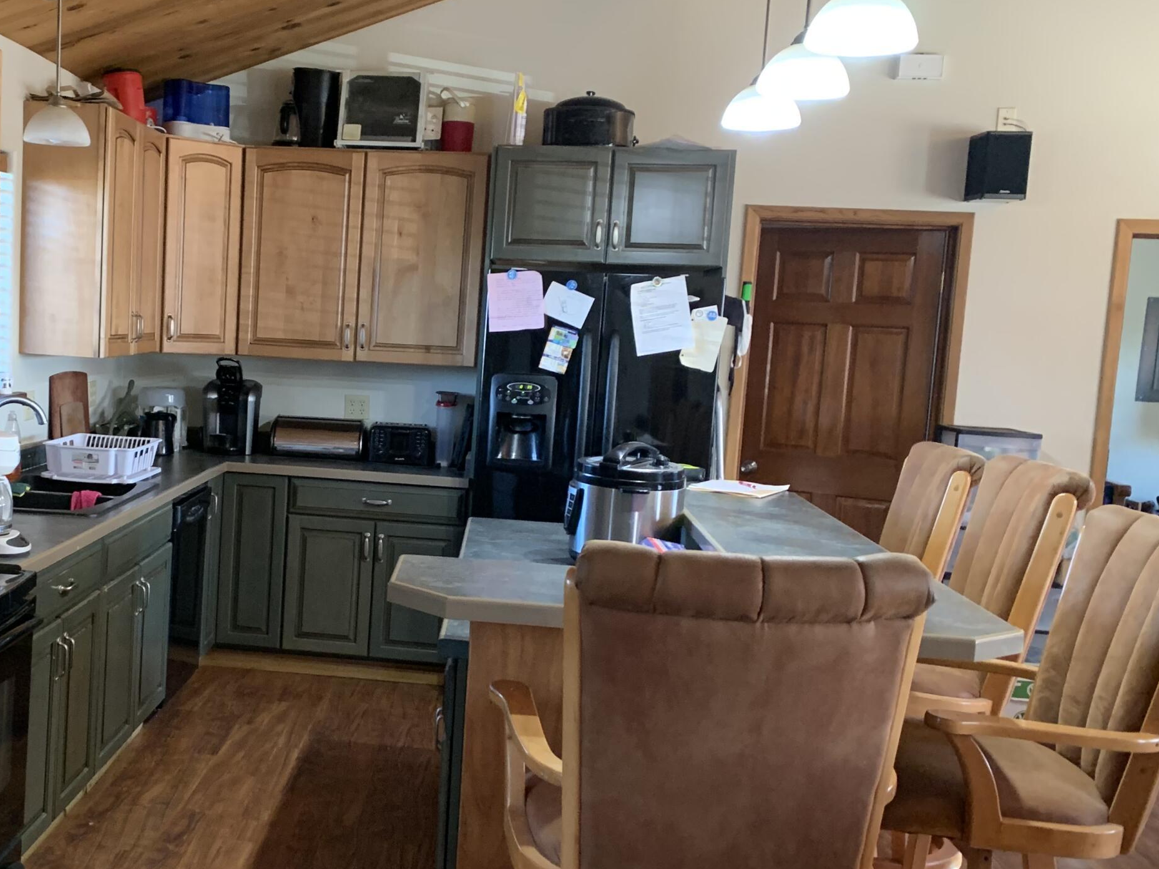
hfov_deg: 43.5
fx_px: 1406
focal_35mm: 42
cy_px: 498
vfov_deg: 34.3
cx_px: 310
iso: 320
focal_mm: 4.25
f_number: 1.8
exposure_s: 1/60
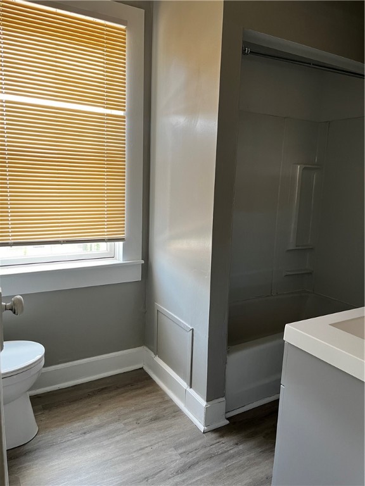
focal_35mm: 26
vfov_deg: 67.3
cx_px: 182
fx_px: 366
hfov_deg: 53.1
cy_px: 243
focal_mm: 5.1
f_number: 1.6
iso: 250
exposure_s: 1/60
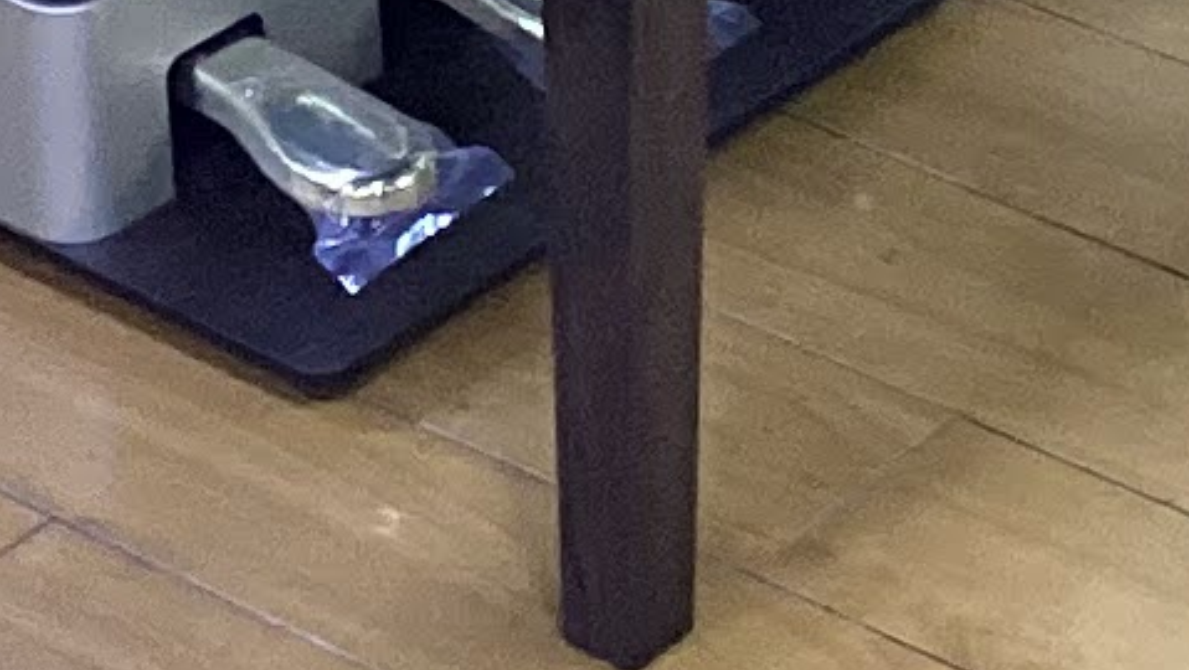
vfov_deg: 5.2
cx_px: 628
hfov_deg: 9.4
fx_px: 7255
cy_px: -846
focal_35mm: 230
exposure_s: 1/50
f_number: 2.4
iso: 250
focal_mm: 3.3
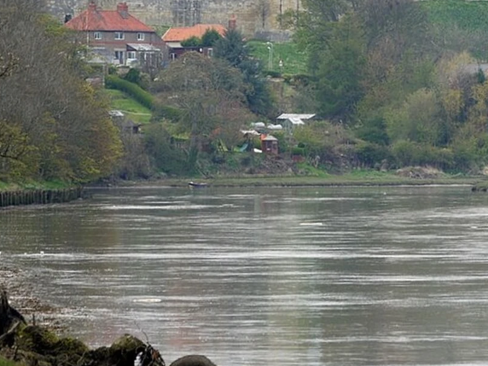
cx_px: 330
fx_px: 5174
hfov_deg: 5.4
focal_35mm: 367
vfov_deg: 4.1
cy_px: 123
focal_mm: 103
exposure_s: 1/320
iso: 100
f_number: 4.7
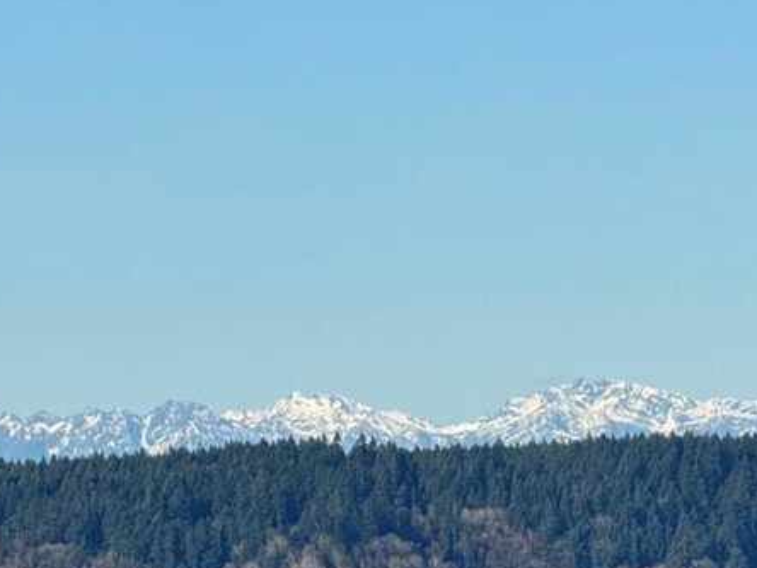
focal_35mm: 378
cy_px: 411
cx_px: 268
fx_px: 8266
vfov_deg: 3.9
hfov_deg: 5.2
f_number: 2.8
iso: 50
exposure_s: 1/2083
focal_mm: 15.66
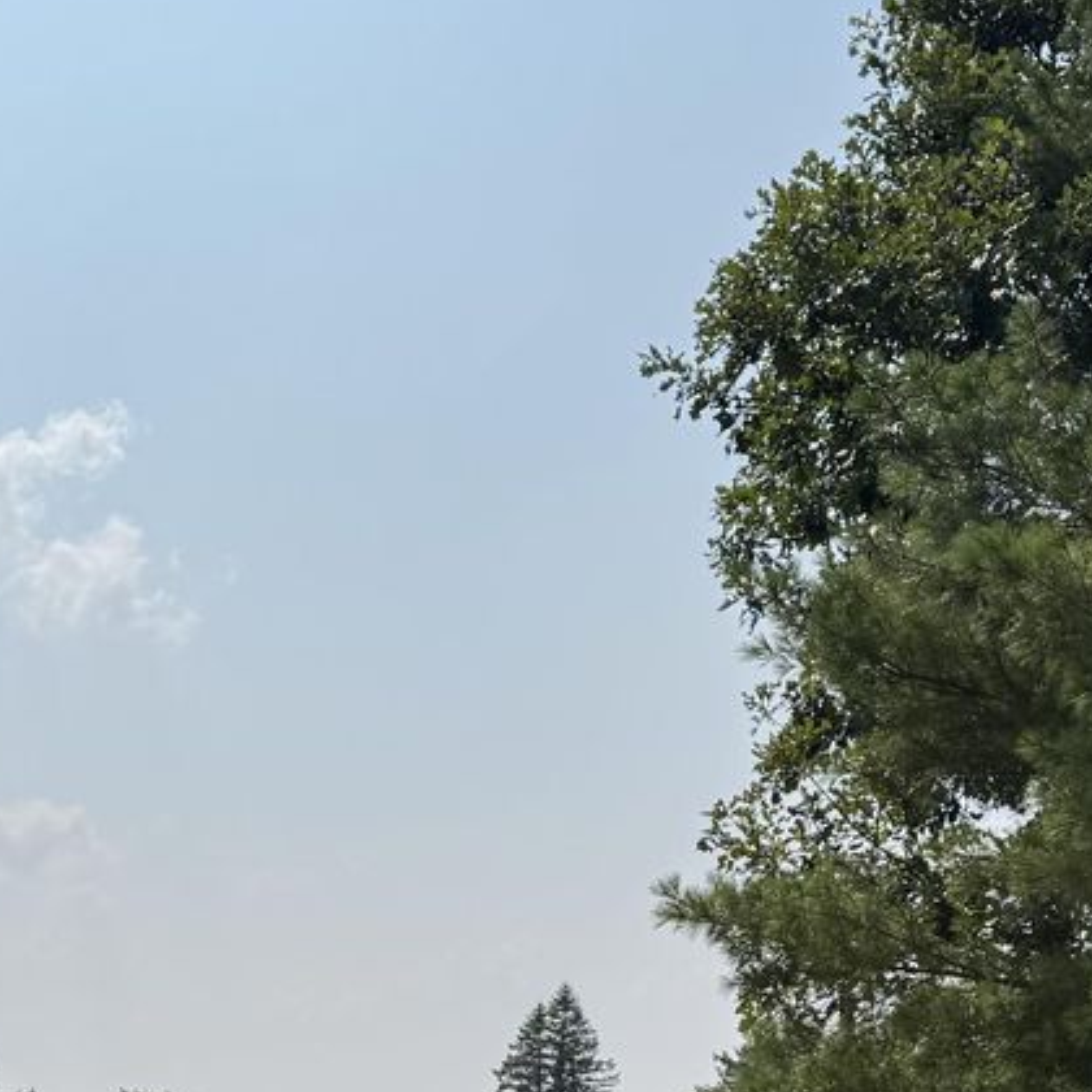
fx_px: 2463
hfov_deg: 25.0
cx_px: 446
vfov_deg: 24.2
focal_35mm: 69
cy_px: 1022
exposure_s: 1/12346
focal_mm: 6.76
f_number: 1.78
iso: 64
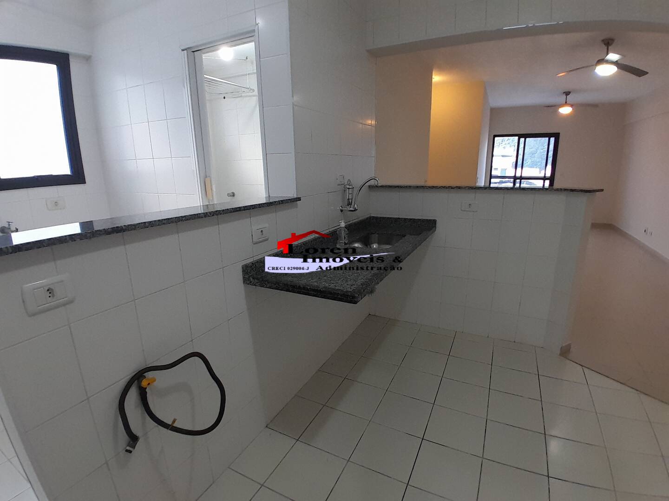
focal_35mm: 17
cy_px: 250
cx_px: 334
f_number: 2.2
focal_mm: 1.46
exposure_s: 1/40
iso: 80
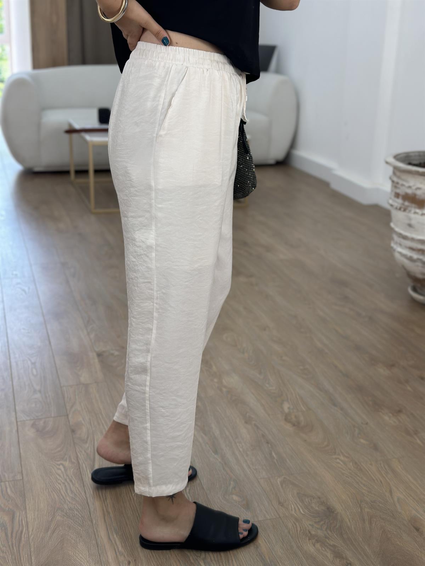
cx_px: 212
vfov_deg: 39.7
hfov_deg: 30.3
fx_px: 786
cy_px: 283
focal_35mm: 48
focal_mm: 6.86
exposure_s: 1/224
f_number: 1.78
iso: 80
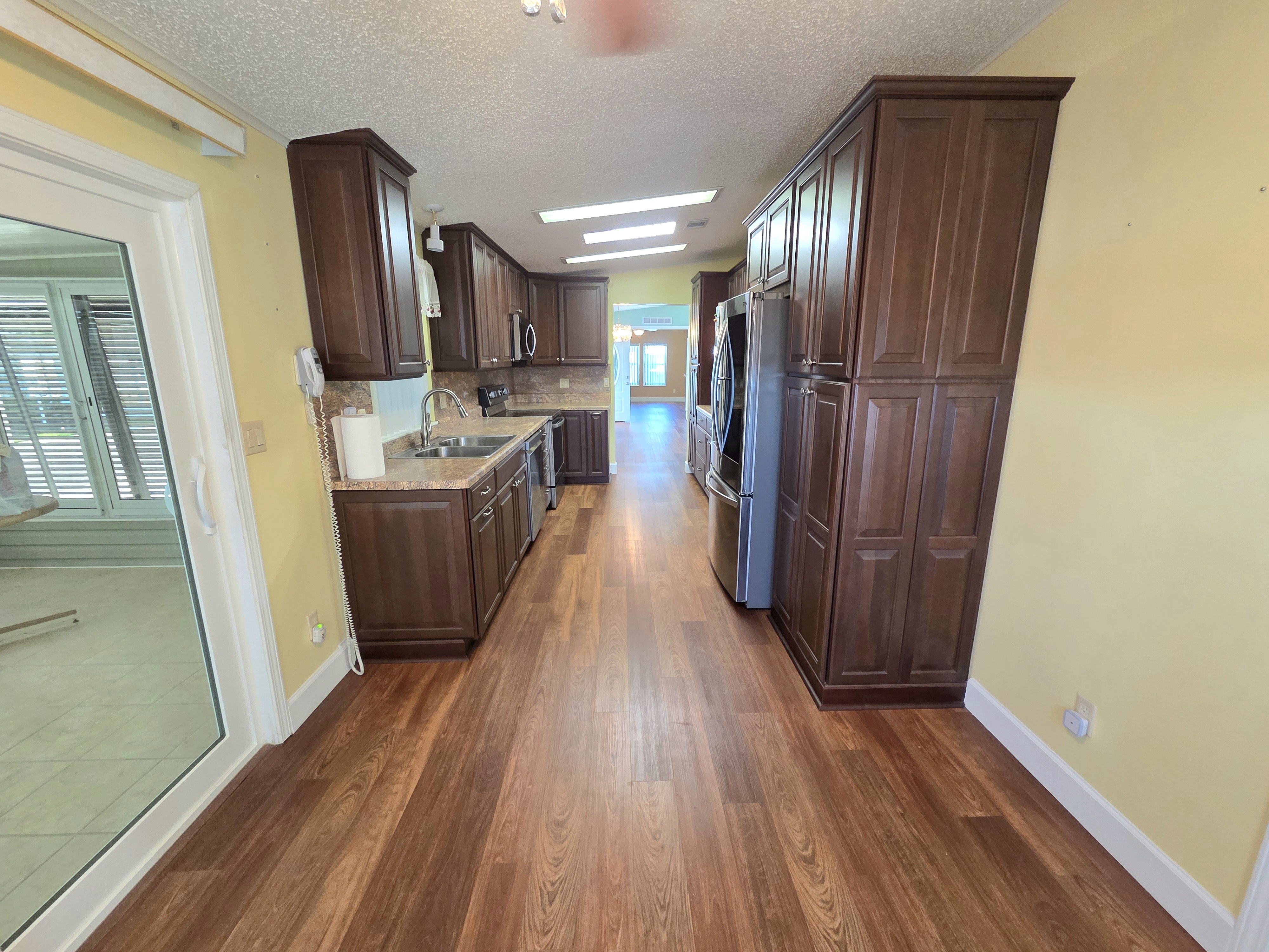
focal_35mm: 13
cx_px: 634
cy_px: 476
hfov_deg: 106.2
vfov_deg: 89.9
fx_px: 477
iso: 250
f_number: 2.2
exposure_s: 1/60.2
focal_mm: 2.2
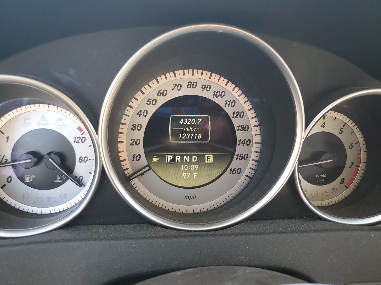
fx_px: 286
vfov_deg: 53.1
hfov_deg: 67.3
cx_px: 190
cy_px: 142
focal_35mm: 26
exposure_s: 1/120
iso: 57
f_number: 1.5
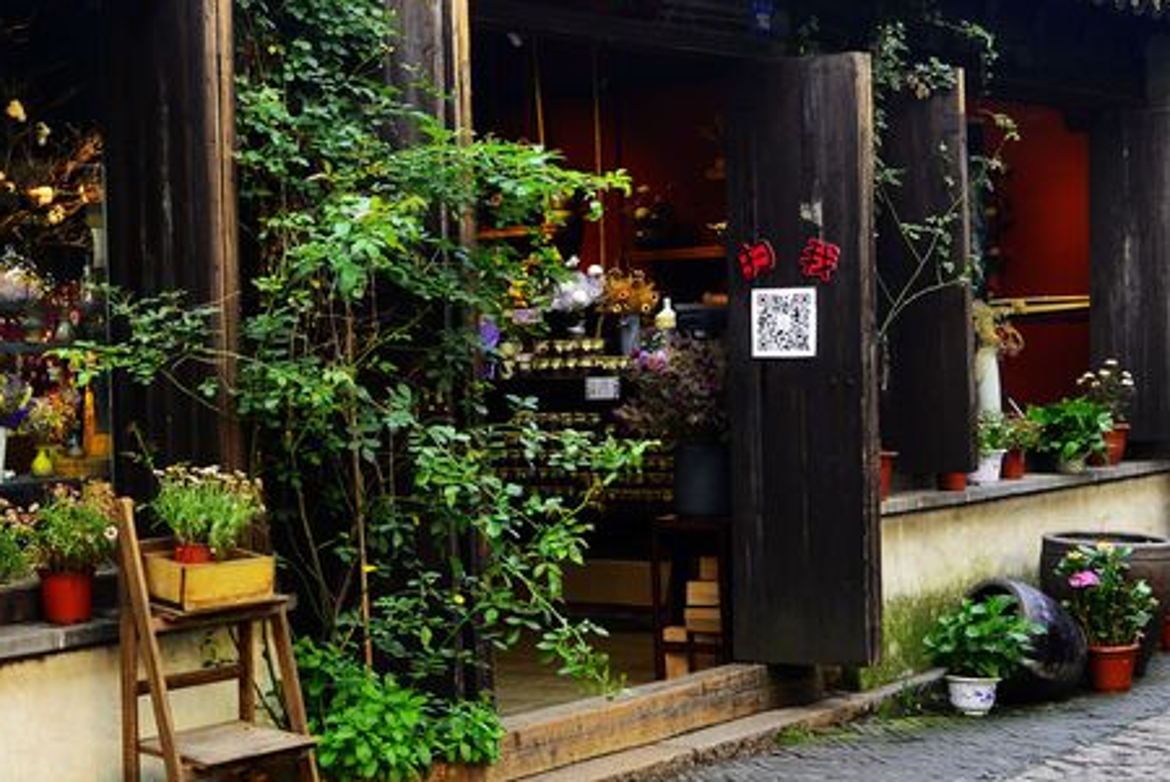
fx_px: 2472
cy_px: 381
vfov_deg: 18.0
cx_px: 387
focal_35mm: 76
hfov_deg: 26.5
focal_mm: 38
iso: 250
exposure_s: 1/30
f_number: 4
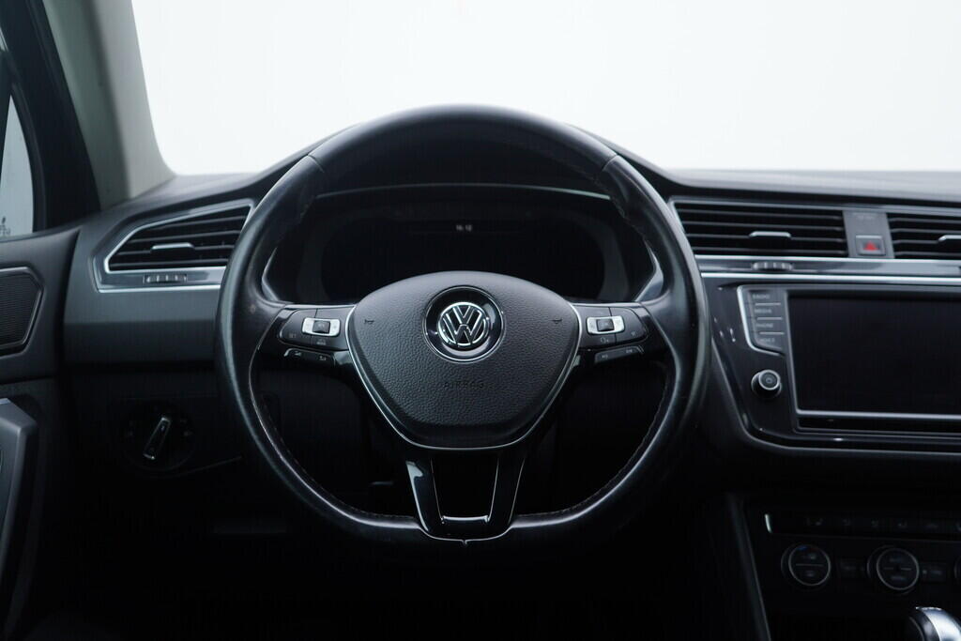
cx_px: 480
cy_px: 320
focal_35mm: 36
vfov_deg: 36.9
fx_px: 961
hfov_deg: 53.1
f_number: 3.2
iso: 125
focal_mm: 24
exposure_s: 1/50
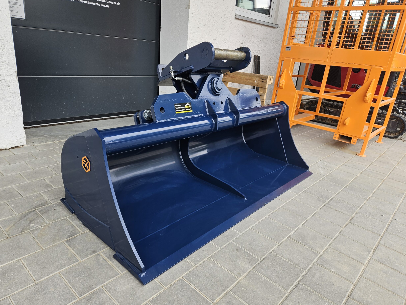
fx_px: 282
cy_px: 152
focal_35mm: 24
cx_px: 200
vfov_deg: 56.8
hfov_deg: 71.6
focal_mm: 5.4
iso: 25
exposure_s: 1/147
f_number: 1.8
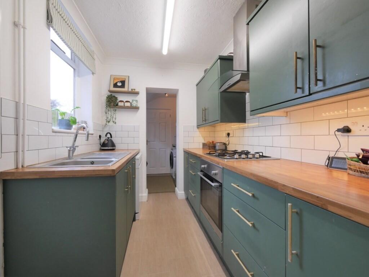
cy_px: 138
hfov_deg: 102.0
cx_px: 184
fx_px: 149
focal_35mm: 14
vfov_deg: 85.7
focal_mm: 7
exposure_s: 1/60
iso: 250
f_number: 4
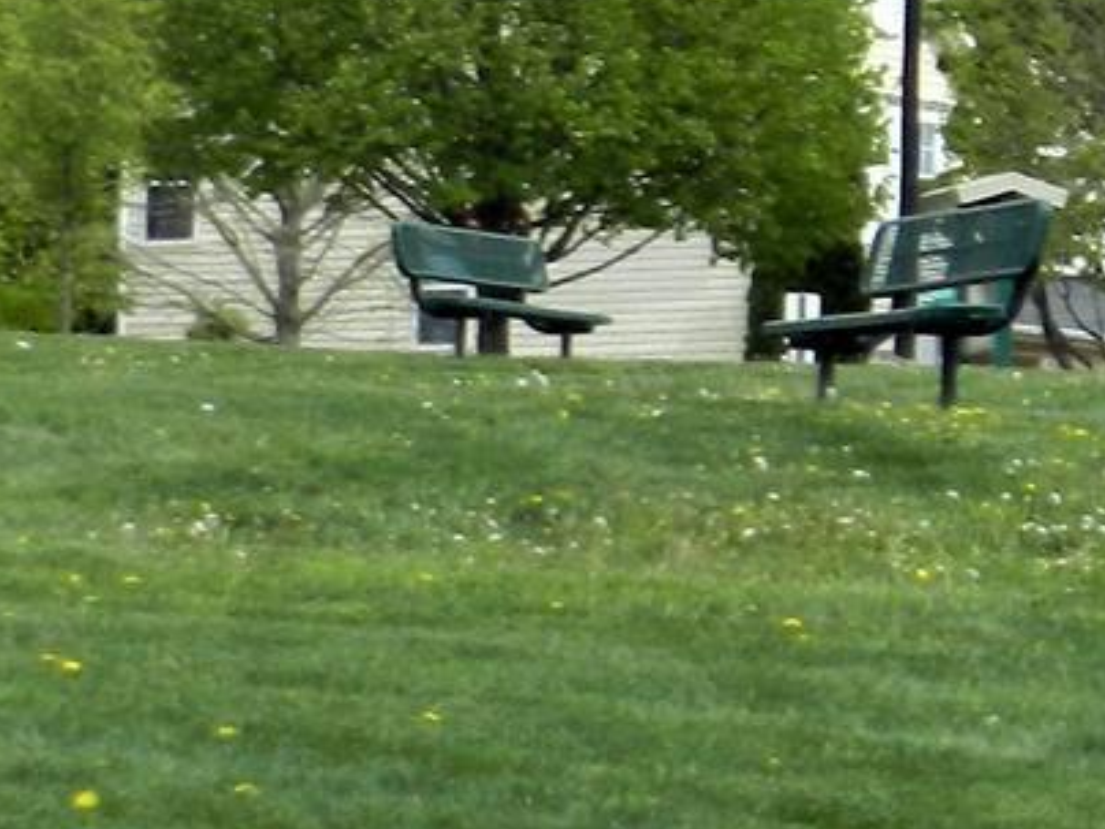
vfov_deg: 4.3
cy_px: -129
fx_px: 11013
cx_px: 1242
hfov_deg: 5.7
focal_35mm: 345
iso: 160
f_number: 4.7
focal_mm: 12.1
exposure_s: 1/640
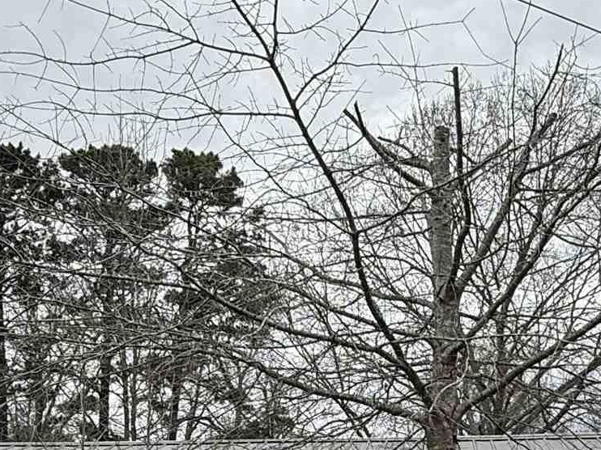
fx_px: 1007
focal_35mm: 58
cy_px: 467
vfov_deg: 23.9
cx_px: 392
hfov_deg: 33.0
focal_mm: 2.22
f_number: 2.2
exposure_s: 1/631
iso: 50
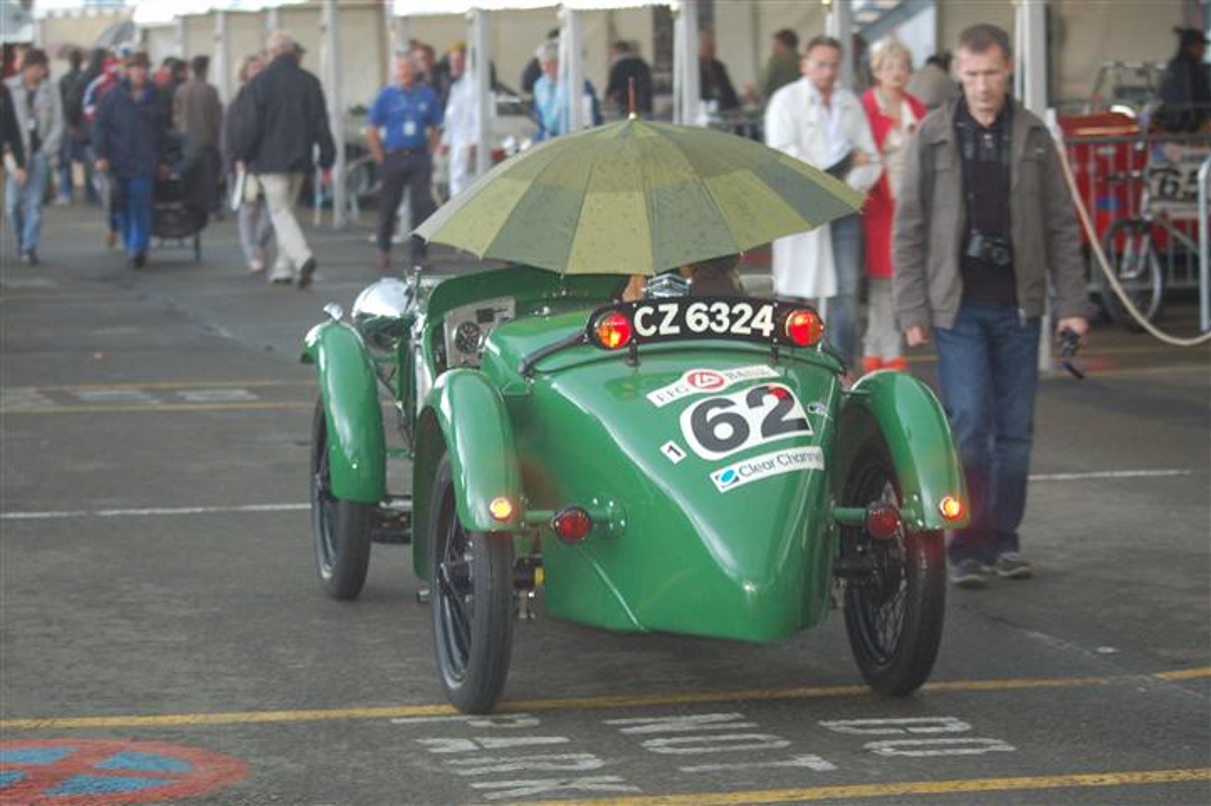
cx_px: 606
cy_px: 403
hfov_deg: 19.5
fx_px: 3530
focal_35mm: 105
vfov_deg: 13.0
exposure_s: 1/60
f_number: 4
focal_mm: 70
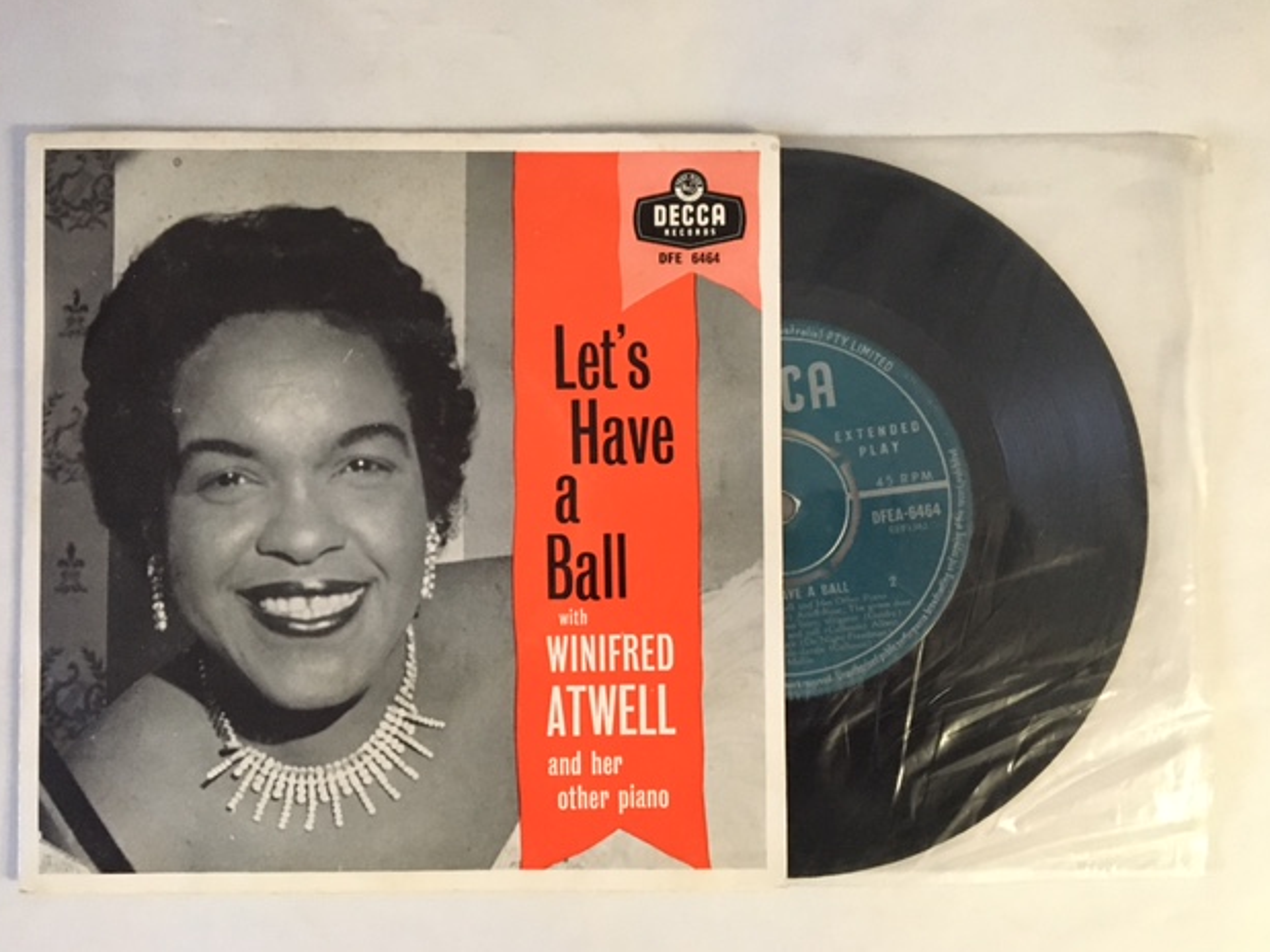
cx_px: 626
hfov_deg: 60.0
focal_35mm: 30
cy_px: 480
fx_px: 1100
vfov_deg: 46.8
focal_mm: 4.15
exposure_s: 1/17
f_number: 2.2
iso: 320
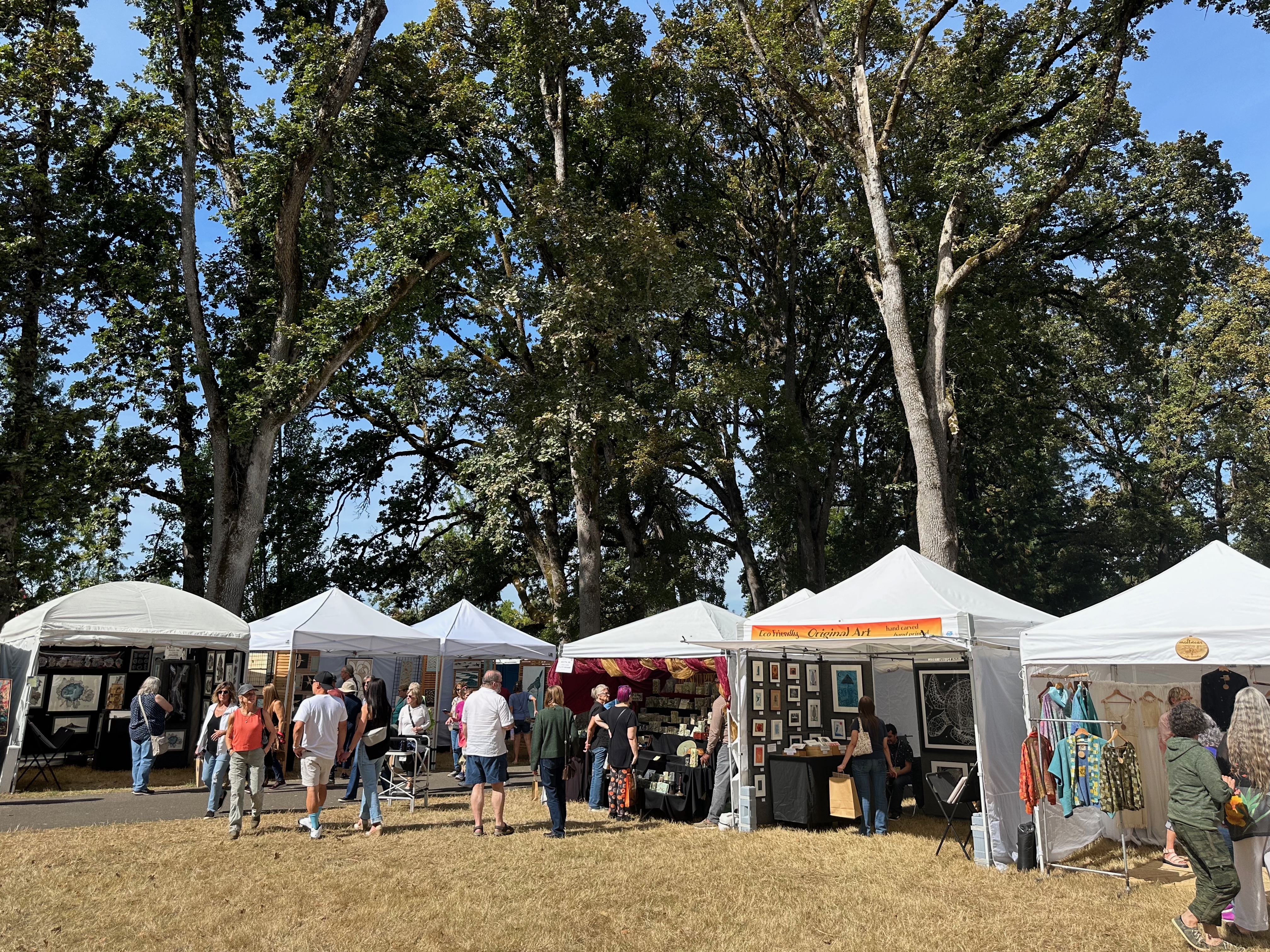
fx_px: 881
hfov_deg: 71.6
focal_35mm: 24
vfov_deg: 56.8
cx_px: 635
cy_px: 476
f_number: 1.78
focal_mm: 6.86
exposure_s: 1/2660
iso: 80
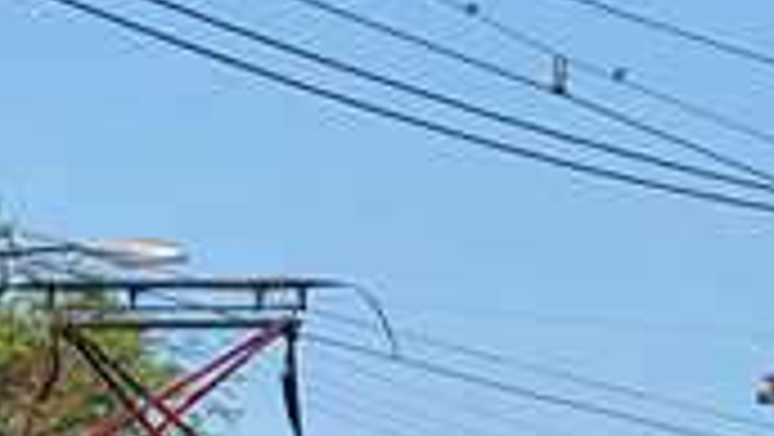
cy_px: 524
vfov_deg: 3.5
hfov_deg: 6.1
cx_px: 248
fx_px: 7208
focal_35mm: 351
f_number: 8
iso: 200
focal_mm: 32
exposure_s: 1/500
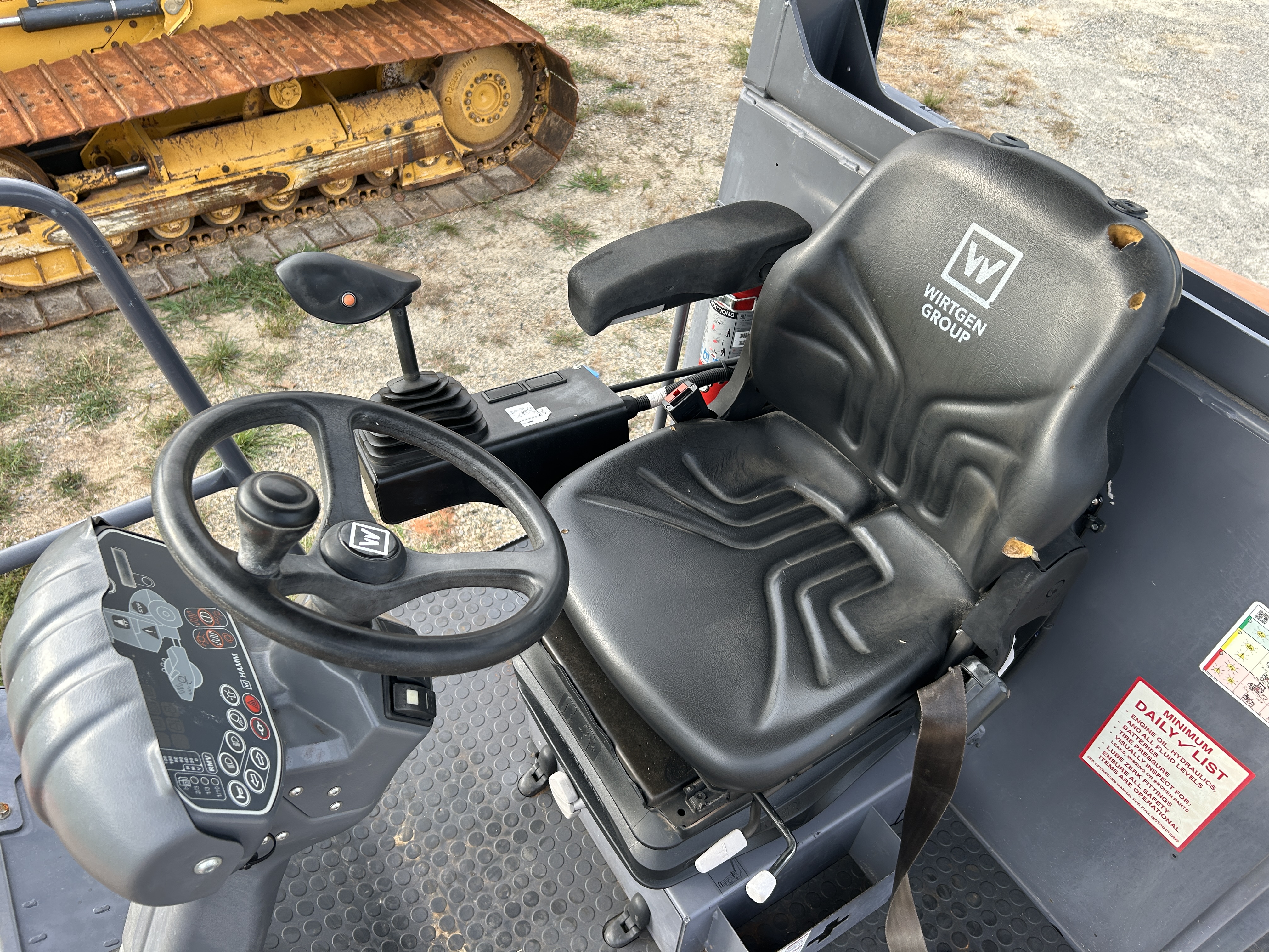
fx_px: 953
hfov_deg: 67.3
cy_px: 476
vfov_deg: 53.1
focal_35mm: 26
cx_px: 634
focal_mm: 5.7
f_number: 1.5
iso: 50
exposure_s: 1/343
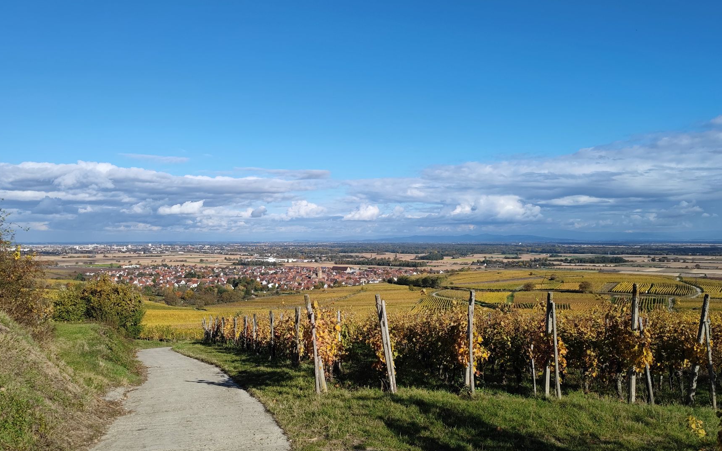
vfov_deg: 26.9
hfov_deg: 41.8
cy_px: 247
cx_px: 353
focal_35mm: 48
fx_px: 944
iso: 50
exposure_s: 1/2315
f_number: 1.95
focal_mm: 7.59
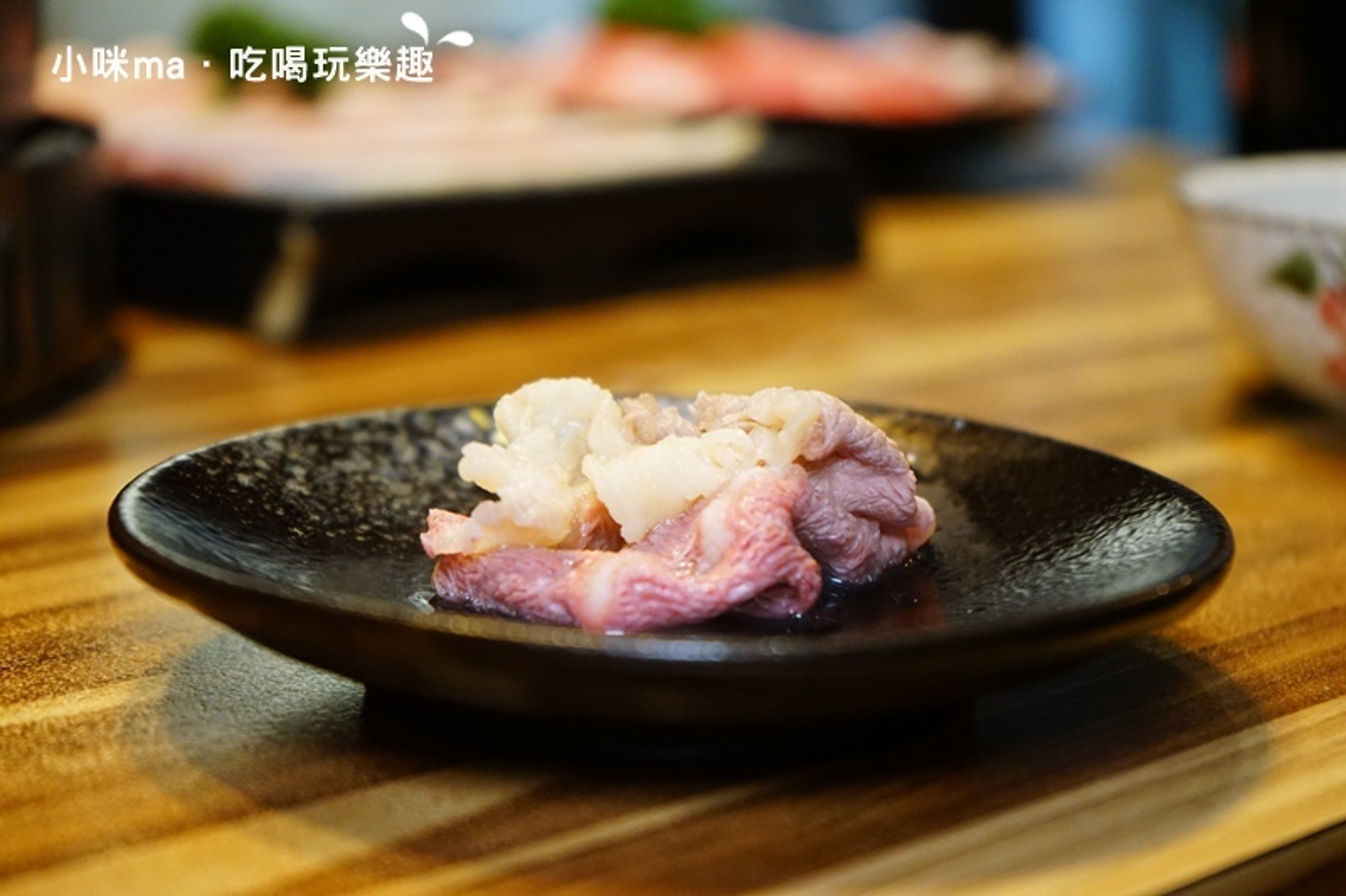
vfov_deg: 19.4
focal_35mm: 70
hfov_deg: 28.8
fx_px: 2617
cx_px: 673
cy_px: 448
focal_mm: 70
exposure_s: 1/80
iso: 3200
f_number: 5.6
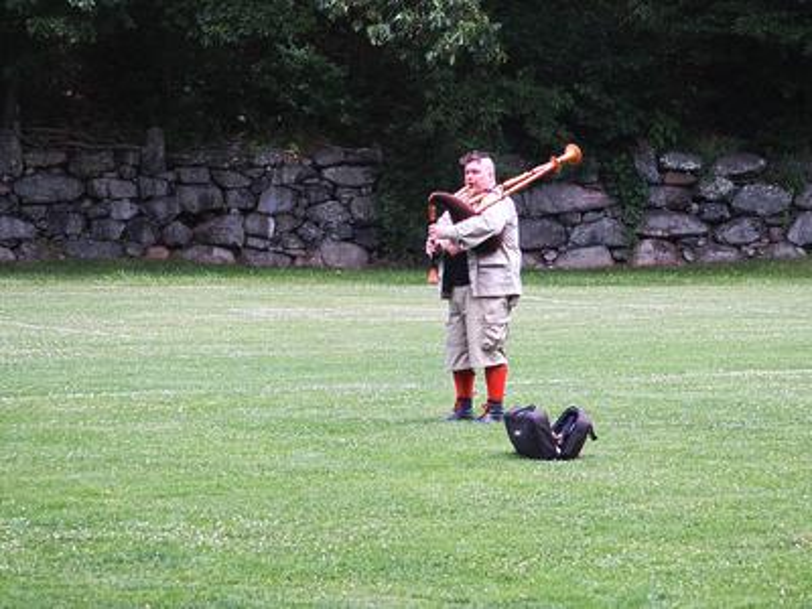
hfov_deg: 6.6
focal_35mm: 300
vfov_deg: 5.0
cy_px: 304
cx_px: 406
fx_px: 7037
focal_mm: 64.3
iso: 100
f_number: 3.5
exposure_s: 1/640
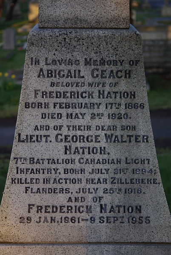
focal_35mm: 105
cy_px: 128
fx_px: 745
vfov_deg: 19.4
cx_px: 86
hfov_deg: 13.1
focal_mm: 70
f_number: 4
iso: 100
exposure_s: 1/90
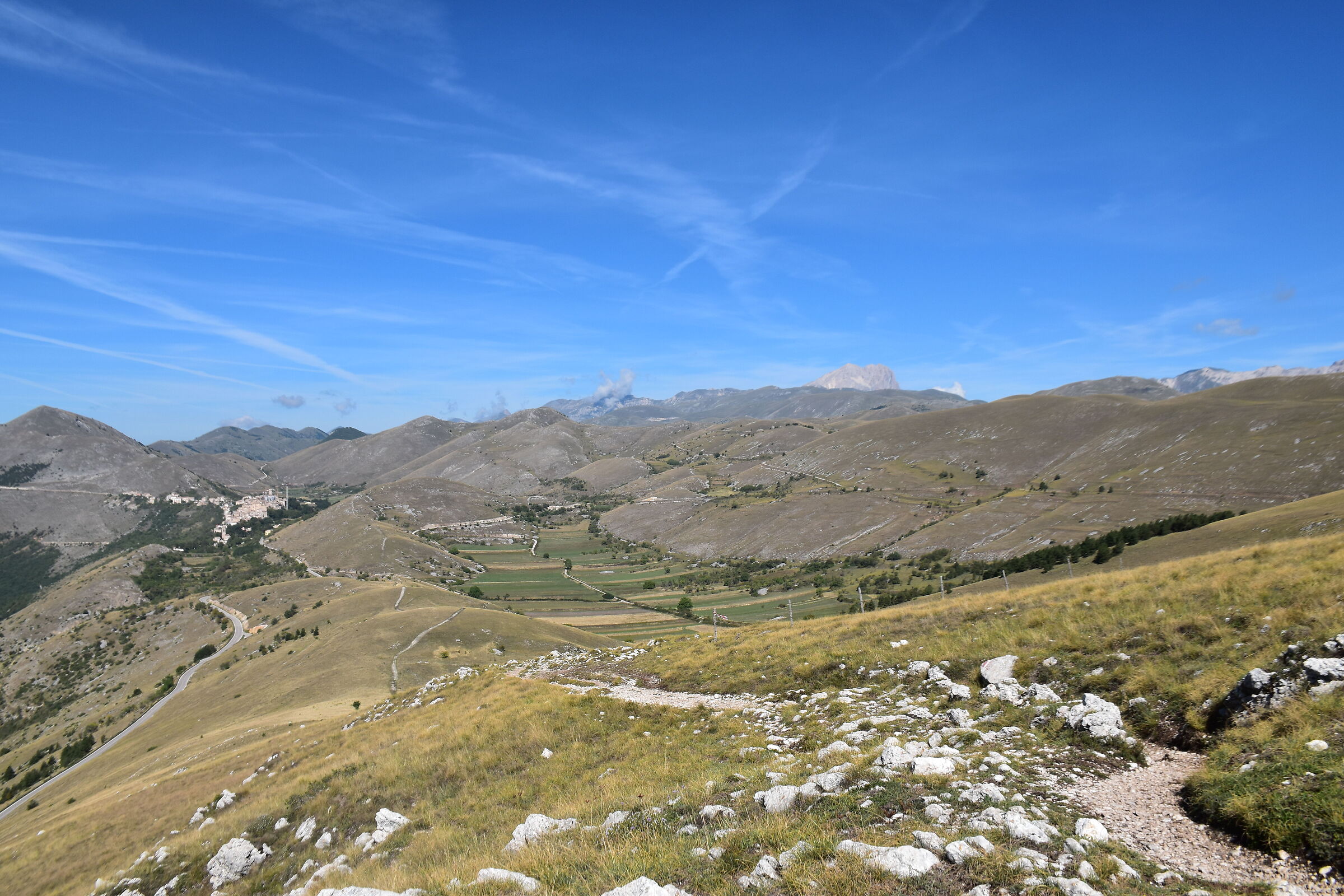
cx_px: 672
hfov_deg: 67.4
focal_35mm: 27
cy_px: 448
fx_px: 1008
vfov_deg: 47.9
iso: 250
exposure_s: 1/500
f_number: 11
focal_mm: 18
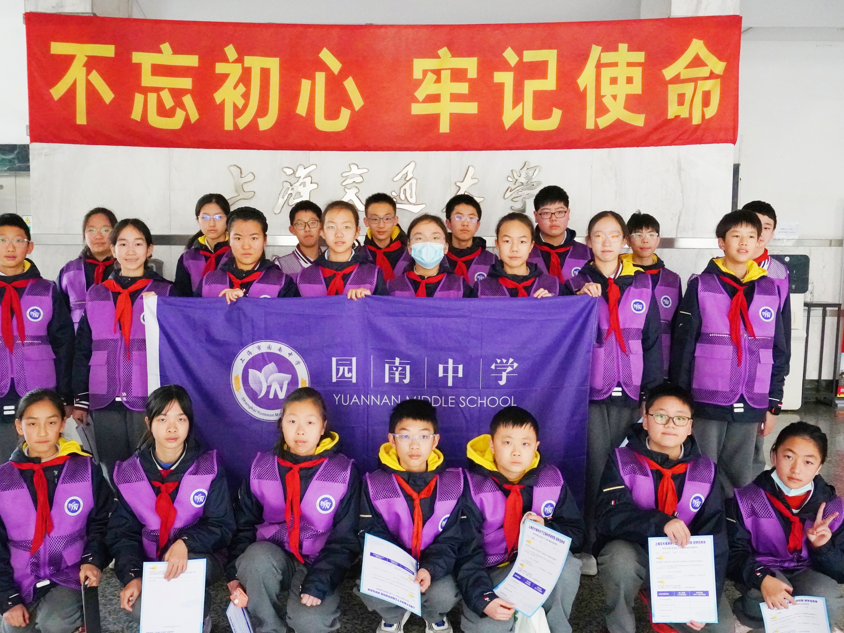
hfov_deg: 53.2
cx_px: 394
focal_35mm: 35
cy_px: 317
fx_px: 842
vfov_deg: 41.2
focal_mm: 21
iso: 10000
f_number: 8
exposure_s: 1/500
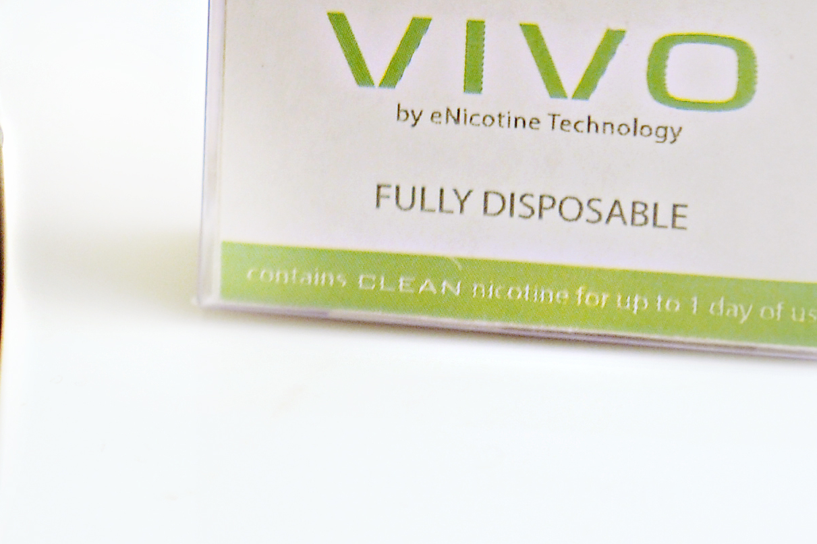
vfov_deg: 5.5
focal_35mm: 246
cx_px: -354
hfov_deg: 8.2
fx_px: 5580
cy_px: -139
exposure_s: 1/160
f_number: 4.5
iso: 500
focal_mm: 70
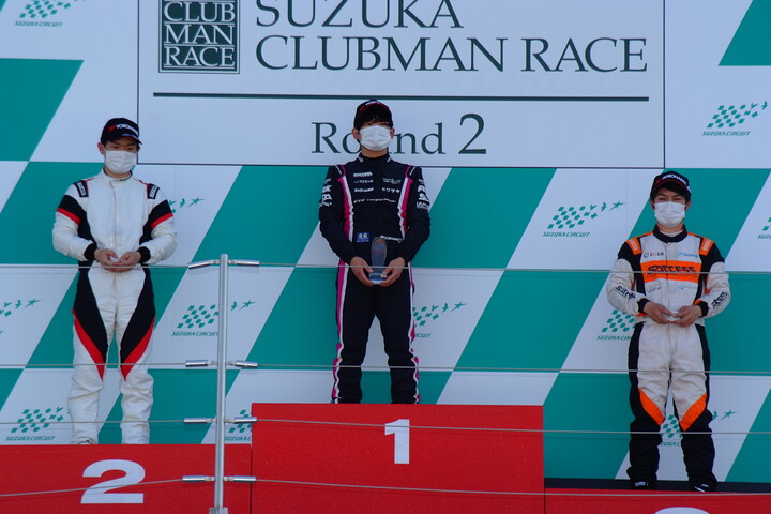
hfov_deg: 10.1
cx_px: 386
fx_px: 4347
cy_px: 257
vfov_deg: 6.8
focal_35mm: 203
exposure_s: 1/160
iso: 100
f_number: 5.6
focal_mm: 135
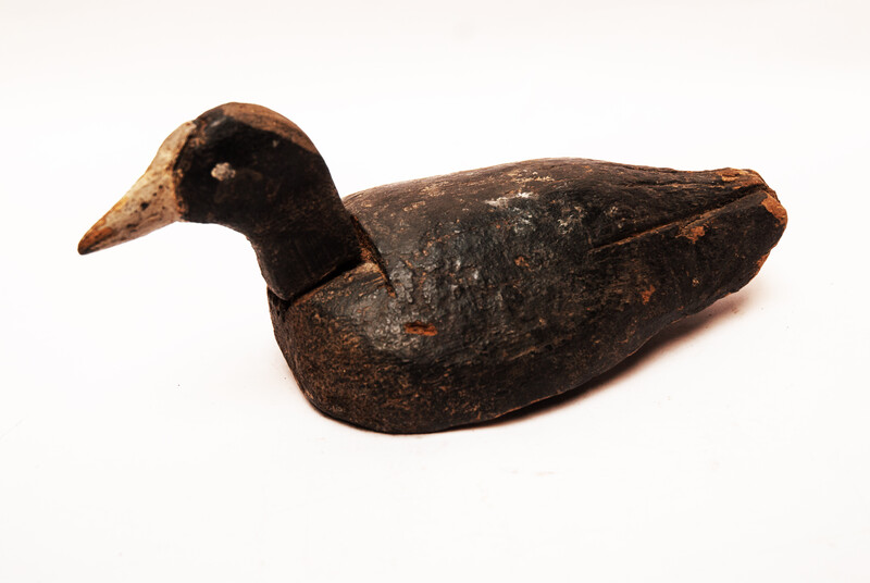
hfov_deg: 33.4
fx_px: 1452
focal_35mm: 60
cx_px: 435
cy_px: 292
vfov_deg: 22.7
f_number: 4.2
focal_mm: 40
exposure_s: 1/20
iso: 100
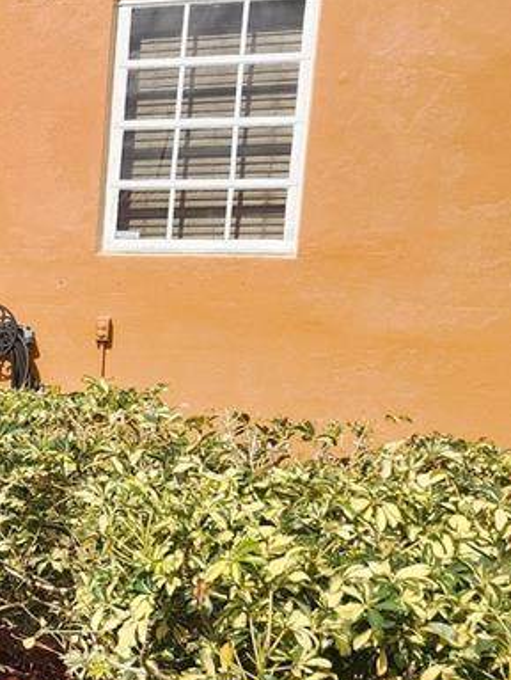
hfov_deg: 18.2
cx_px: -254
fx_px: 1415
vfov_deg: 26.6
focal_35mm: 72
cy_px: 518
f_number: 1.8
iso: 12
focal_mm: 6.4
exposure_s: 1/1139
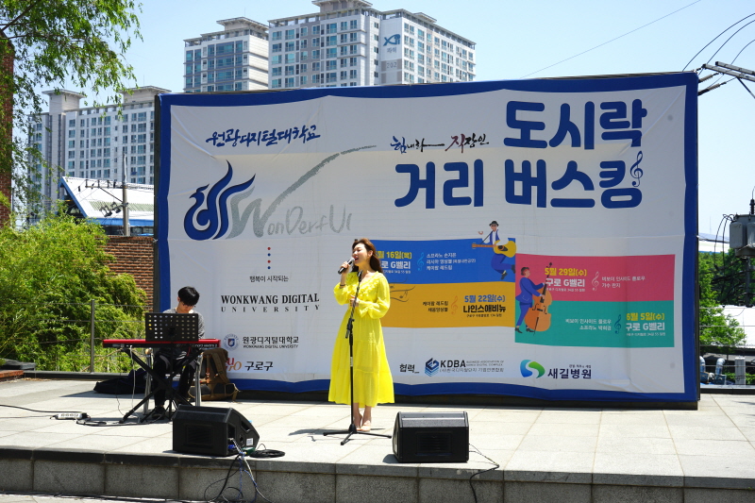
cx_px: 378
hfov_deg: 39.6
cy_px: 252
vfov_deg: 27.0
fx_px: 1048
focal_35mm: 50
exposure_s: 1/125
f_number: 11
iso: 100
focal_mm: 50
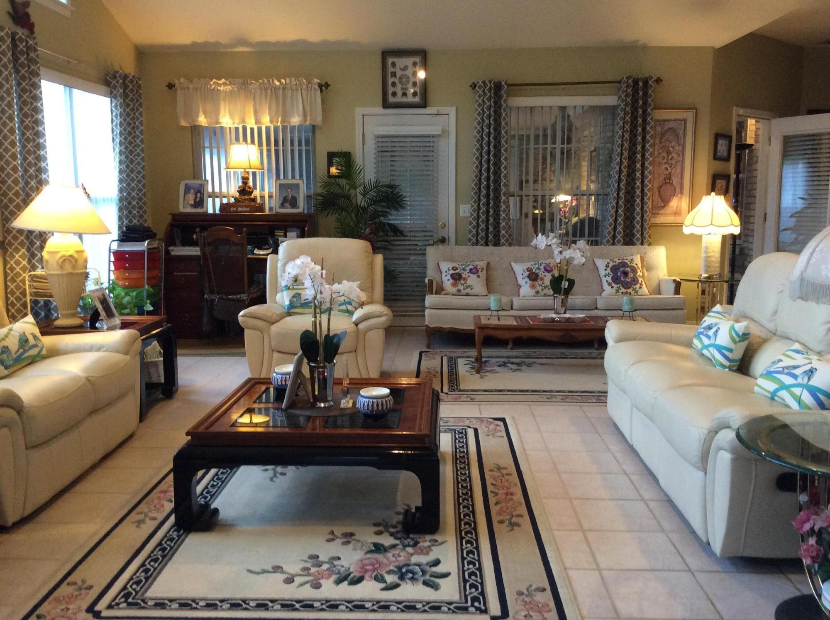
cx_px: 415
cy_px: 310
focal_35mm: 32
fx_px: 766
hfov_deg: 56.9
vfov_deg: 44.0
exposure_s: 1/24
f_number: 2.4
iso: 160
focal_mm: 3.3
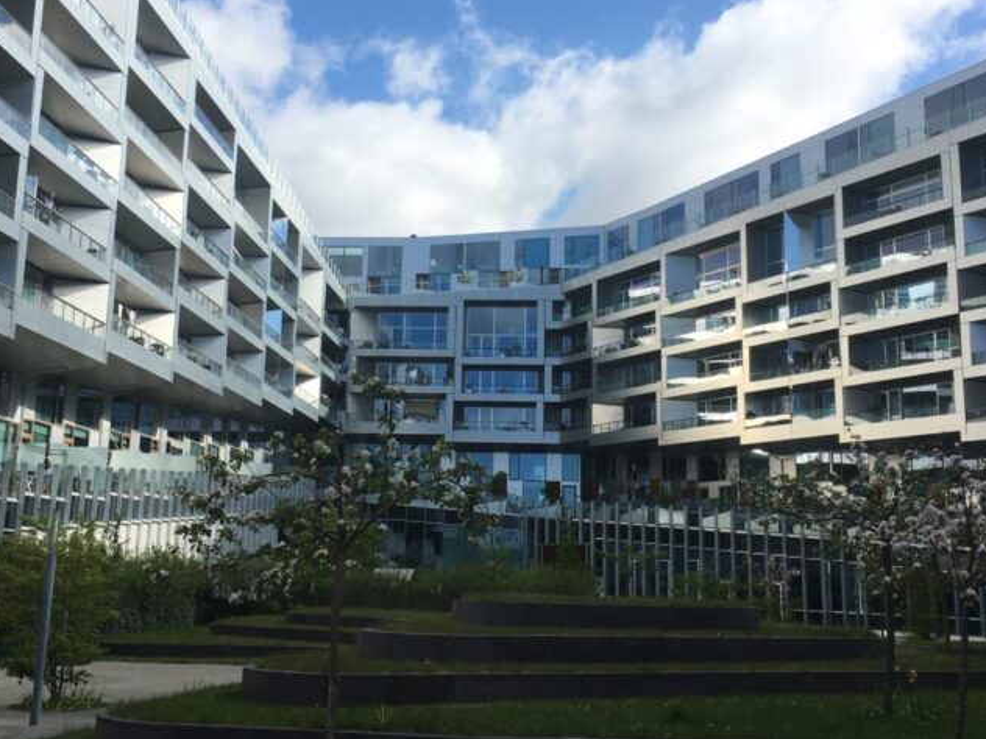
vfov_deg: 32.1
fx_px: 1282
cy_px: 295
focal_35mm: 45
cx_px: 459
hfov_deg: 42.1
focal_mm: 4.15
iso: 25
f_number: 2.2
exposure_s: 1/1603
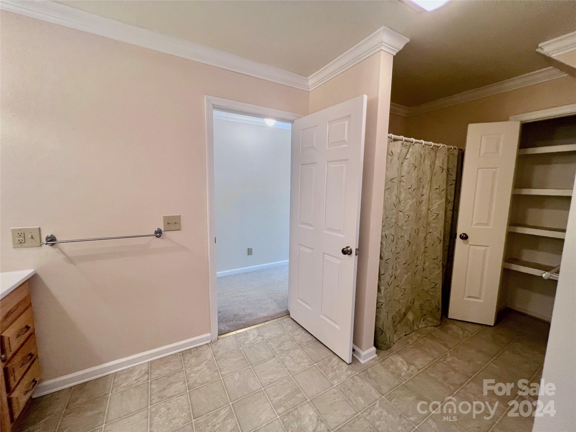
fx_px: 216
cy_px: 216
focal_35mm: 13
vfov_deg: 89.9
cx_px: 288
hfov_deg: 106.2
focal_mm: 1.57
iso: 125
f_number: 1.8
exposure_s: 1/60
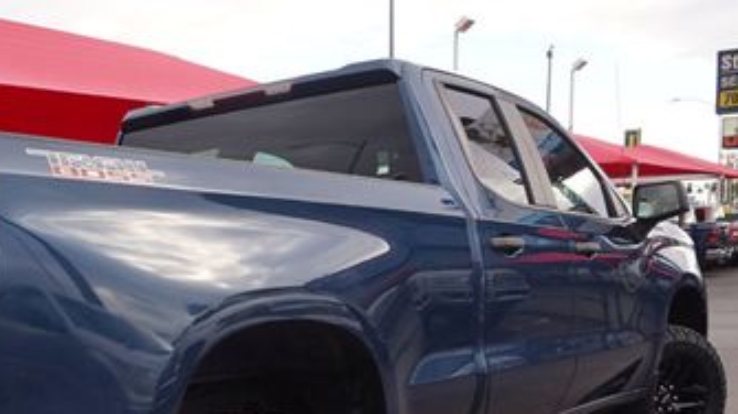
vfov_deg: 24.3
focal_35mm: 48
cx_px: 187
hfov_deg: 41.7
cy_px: 359
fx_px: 939
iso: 100
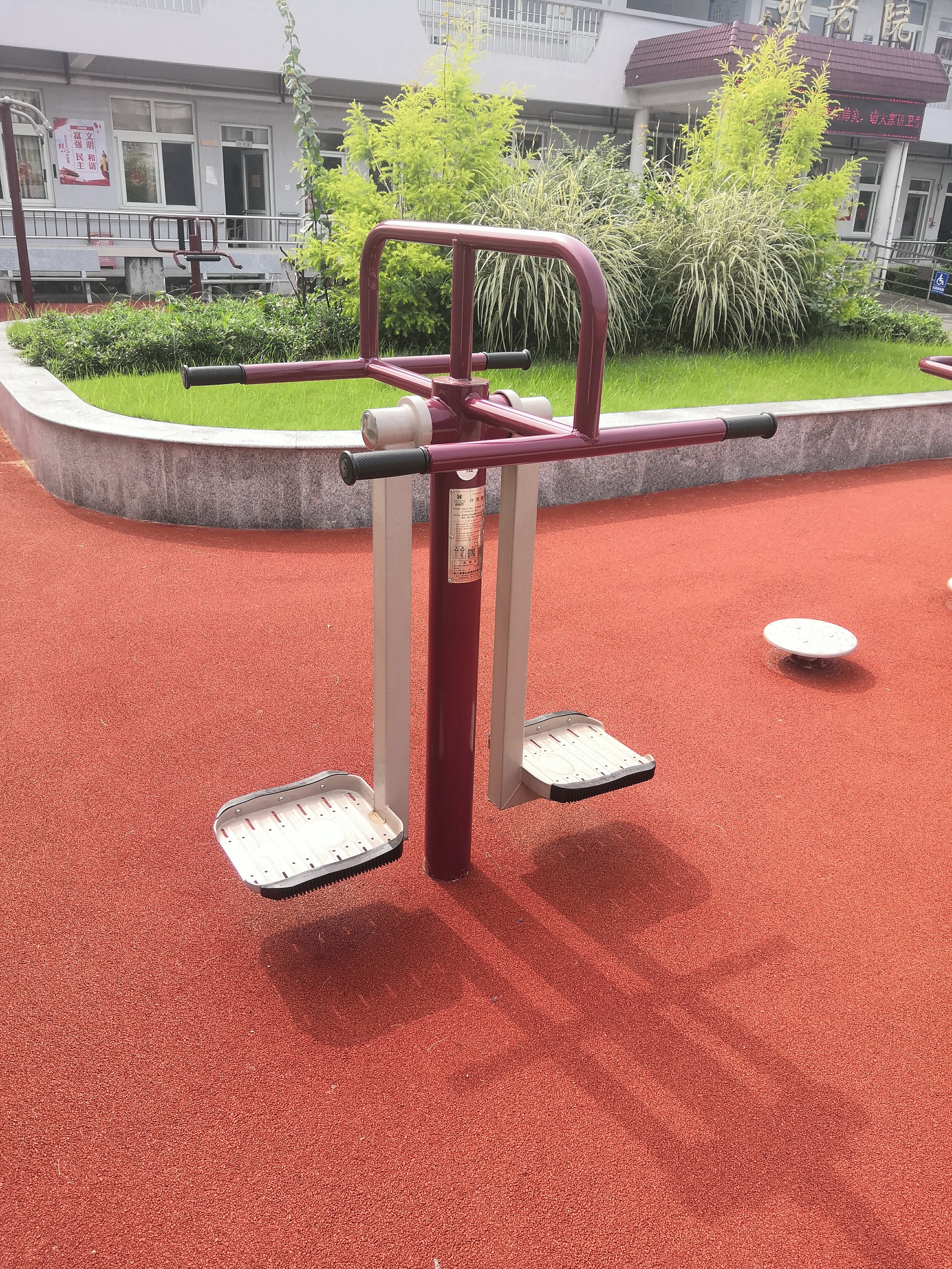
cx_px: 476
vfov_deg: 65.3
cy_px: 634
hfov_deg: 51.4
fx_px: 990
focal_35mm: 27
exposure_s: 1/516
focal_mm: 3.95
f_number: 1.8
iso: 50
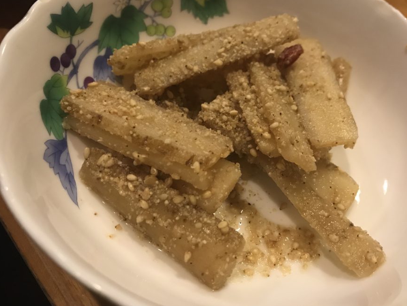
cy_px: 139
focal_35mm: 33
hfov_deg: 55.1
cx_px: 237
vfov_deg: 42.9
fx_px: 388
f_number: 1.8
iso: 100
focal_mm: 3.99
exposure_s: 1/13
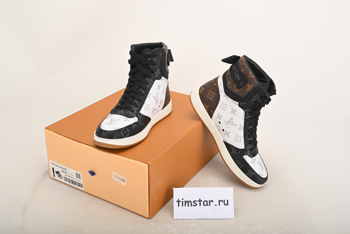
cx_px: 175
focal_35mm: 41
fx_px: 399
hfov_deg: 47.4
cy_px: 117
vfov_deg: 32.7
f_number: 11
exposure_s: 1/200
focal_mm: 41
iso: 100
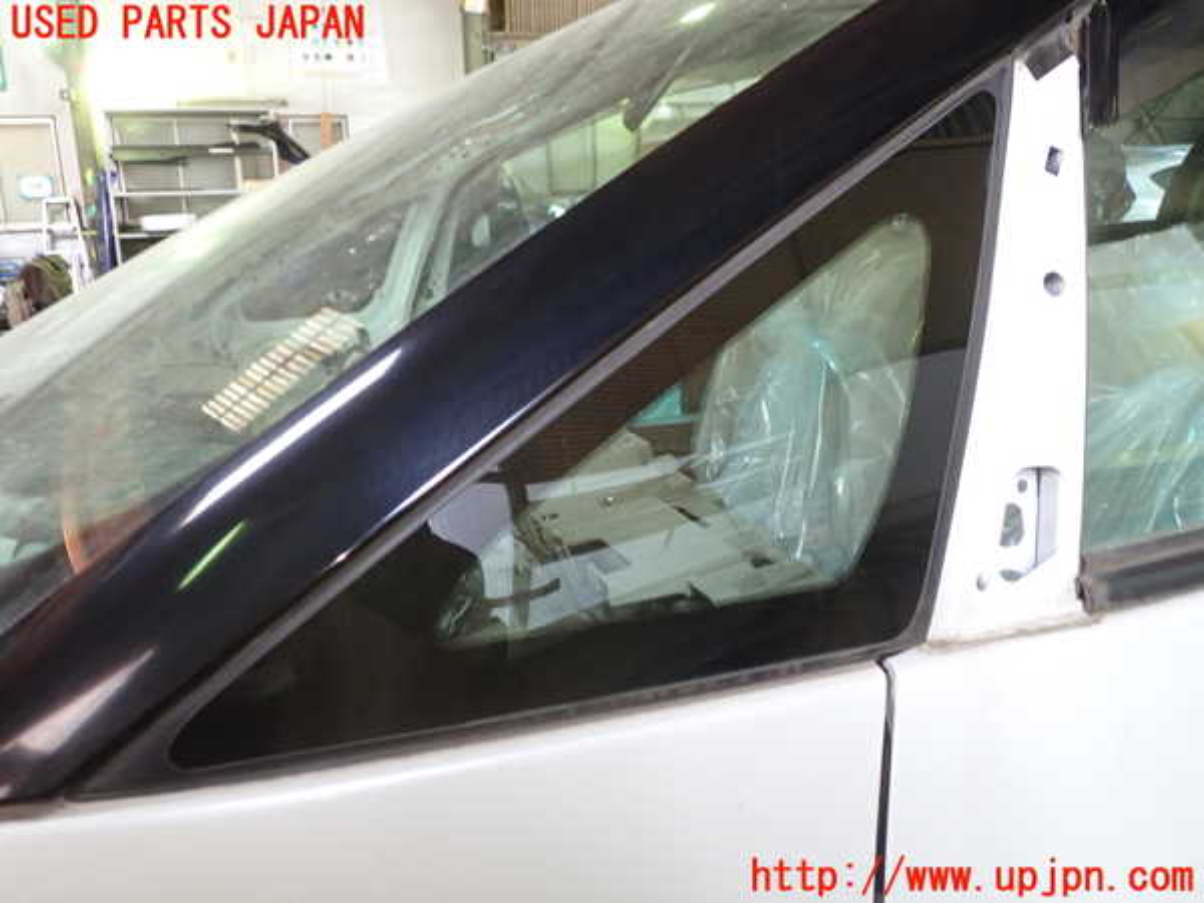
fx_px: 1043
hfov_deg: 60.0
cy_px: 452
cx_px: 602
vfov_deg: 46.8
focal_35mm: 30
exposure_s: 1/30
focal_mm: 5.4
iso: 320
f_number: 2.3
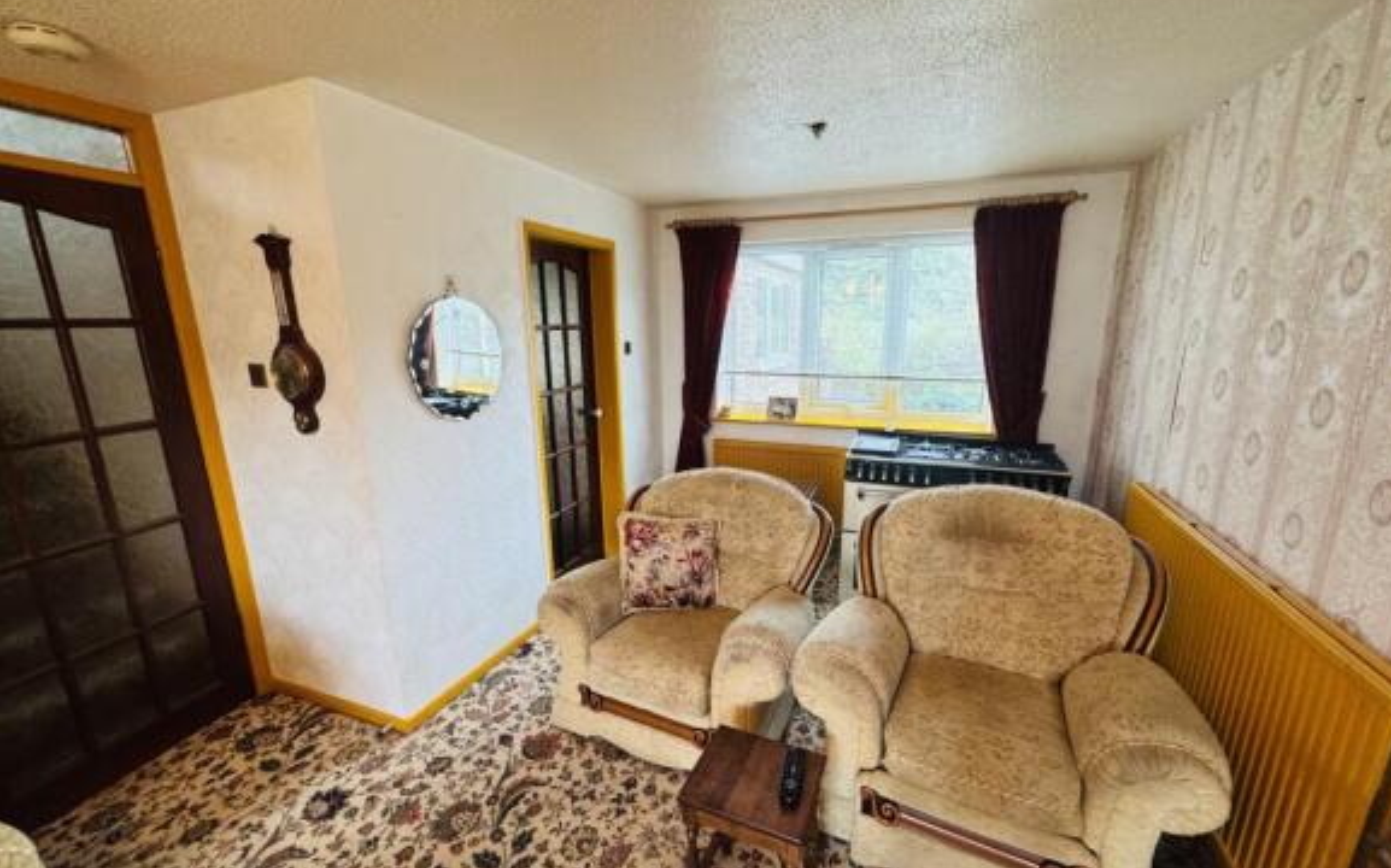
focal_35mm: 15
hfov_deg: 101.5
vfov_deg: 74.7
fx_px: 568
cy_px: 450
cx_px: 700
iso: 200
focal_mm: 2.22
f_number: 2.2
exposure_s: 1/100
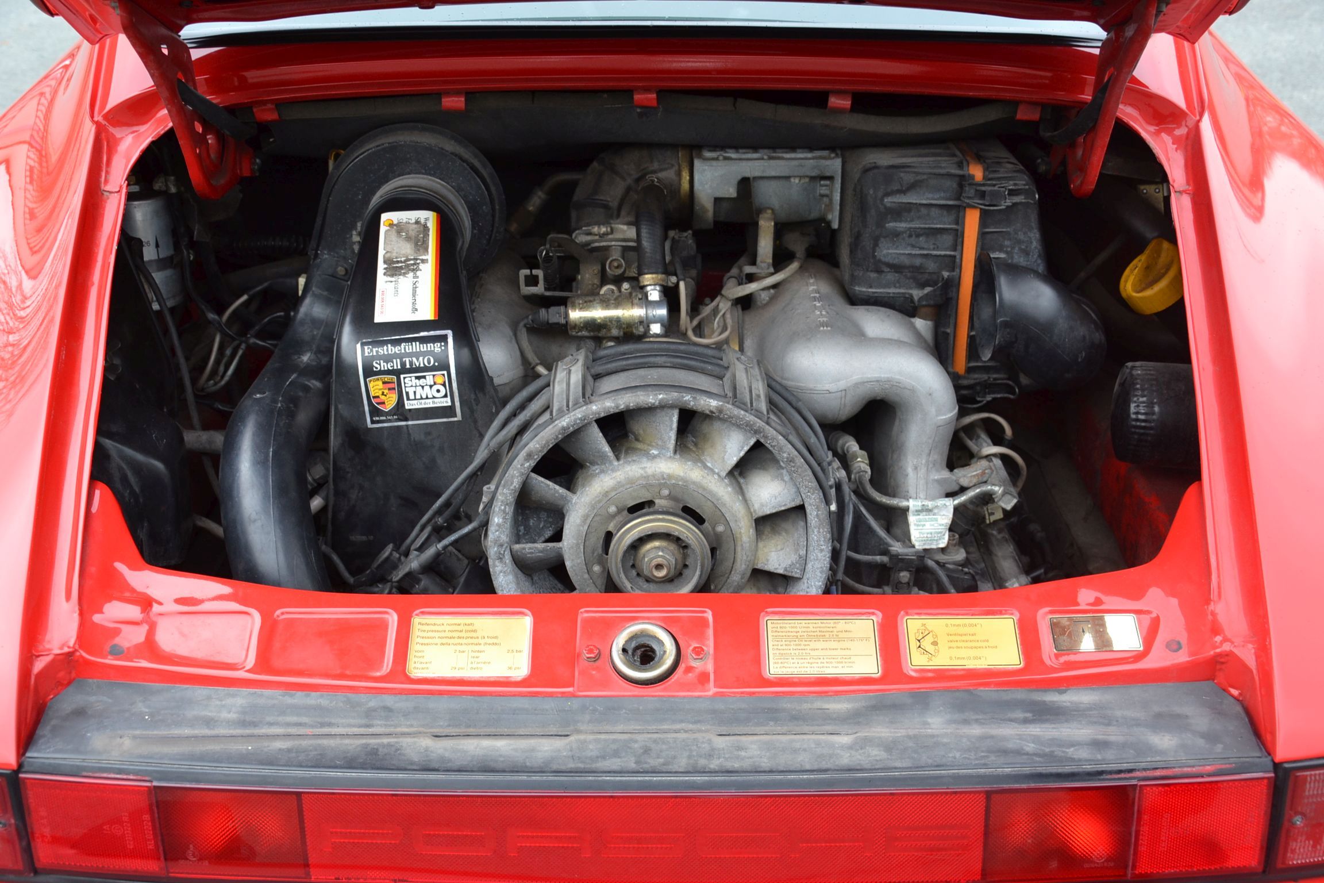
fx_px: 1655
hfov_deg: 43.6
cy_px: 442
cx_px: 662
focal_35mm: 45
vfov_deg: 29.9
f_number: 4.2
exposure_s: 1/60
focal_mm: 30
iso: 400
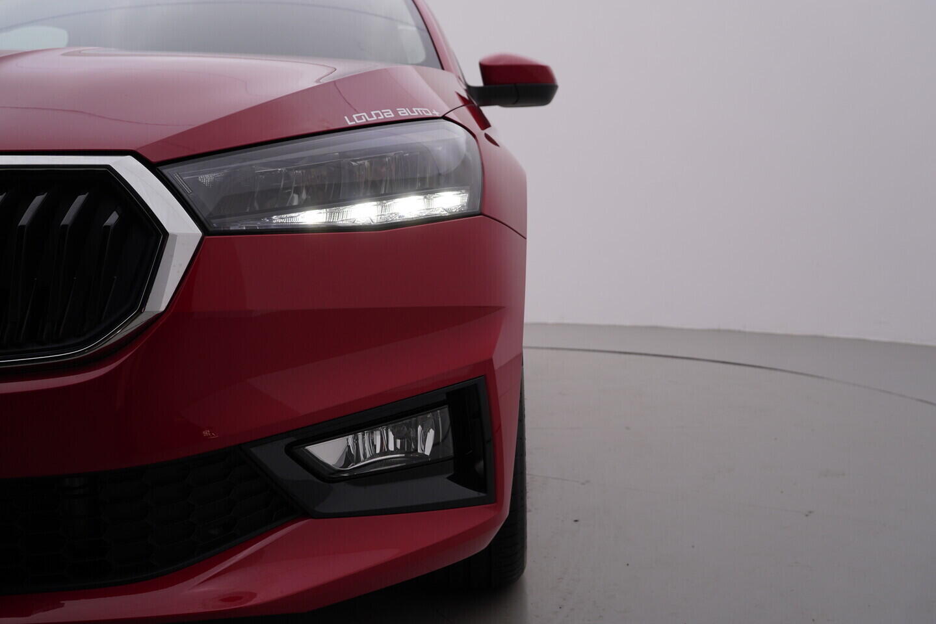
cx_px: 468
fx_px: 936
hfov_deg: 53.1
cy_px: 312
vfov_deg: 36.9
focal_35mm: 36
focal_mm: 24
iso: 125
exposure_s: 1/125
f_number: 5
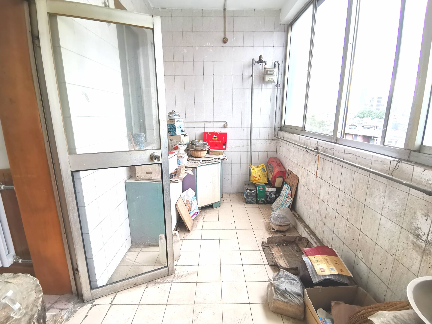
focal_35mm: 17
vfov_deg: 74.7
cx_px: 216
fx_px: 212
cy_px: 162
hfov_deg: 91.0
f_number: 2.2
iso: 200
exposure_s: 1/50
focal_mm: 2.23
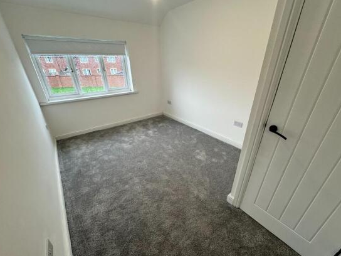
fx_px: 148
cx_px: 174
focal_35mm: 15
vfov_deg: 81.7
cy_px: 136
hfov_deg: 98.2
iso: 200
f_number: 2.2
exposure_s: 1/100
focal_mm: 2.22
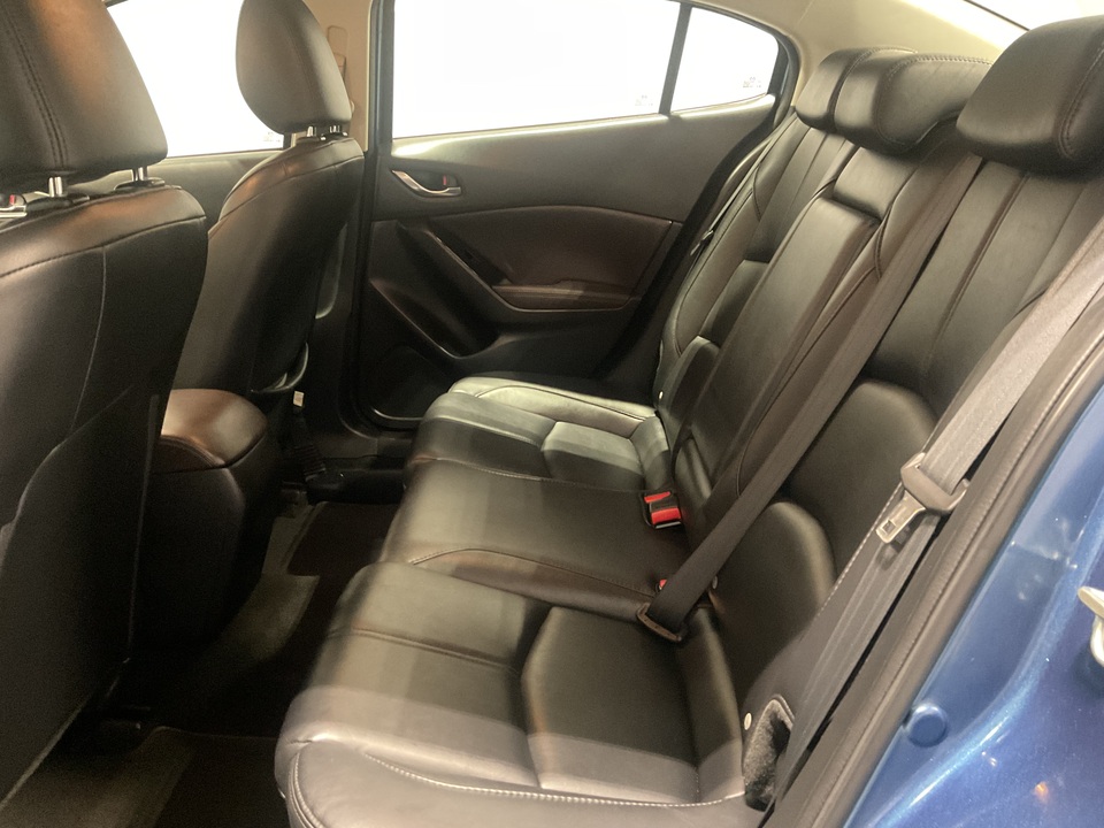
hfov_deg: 61.7
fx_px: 925
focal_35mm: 29
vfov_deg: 48.2
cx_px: 552
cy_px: 414
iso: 500
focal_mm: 3
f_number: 1.8
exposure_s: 1/24
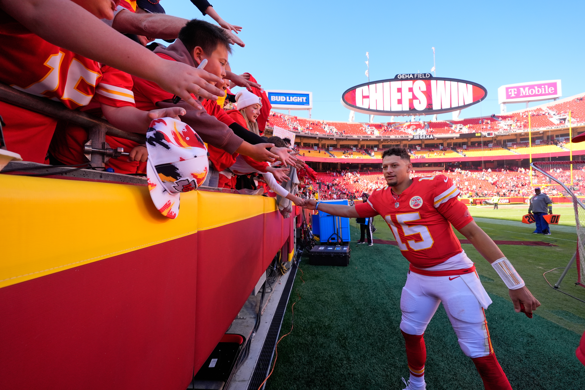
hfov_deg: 104.3
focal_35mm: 14
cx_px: 292
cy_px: 195
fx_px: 227
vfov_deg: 81.2
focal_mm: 14
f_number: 6.3
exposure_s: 1/1000
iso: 1000
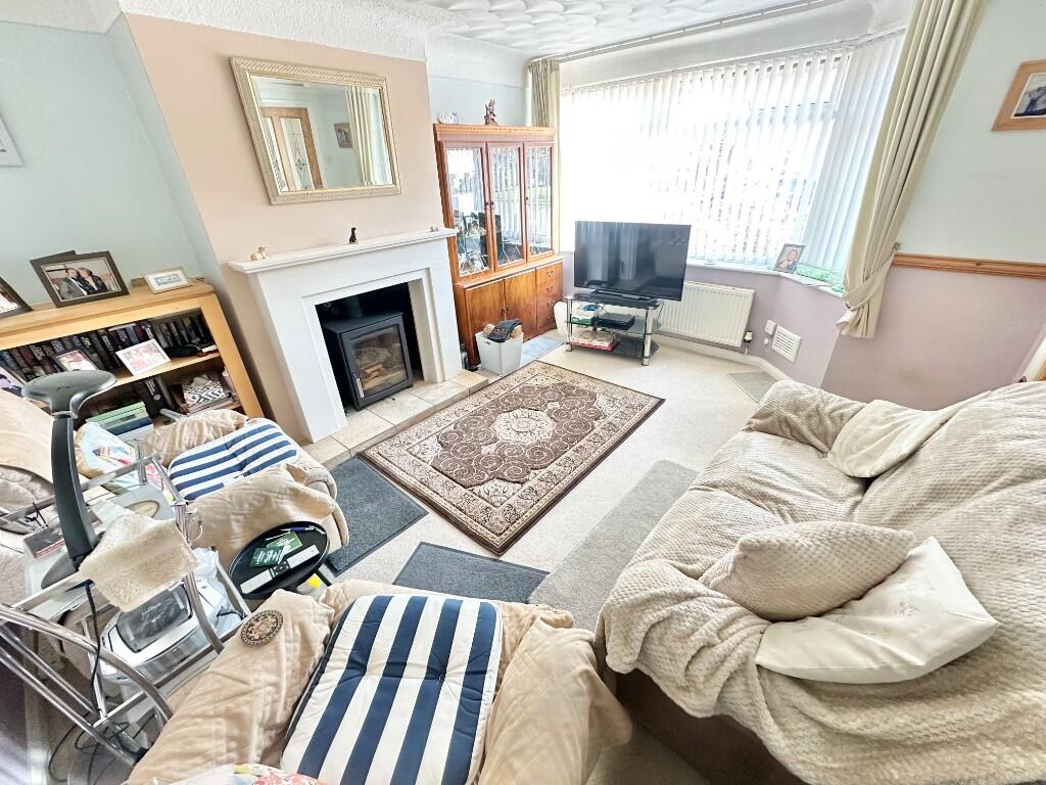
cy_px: 392
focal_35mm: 14
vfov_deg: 85.7
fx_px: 423
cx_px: 523
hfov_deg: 102.1
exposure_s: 1/60
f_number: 2.2
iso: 400
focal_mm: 2.22
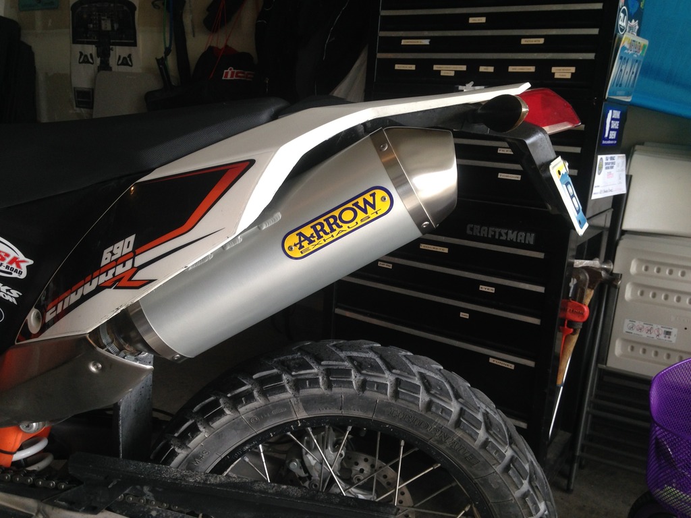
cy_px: 259
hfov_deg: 55.4
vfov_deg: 42.9
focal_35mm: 33
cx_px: 346
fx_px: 659
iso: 80
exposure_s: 1/120
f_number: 2.4
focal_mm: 4.12
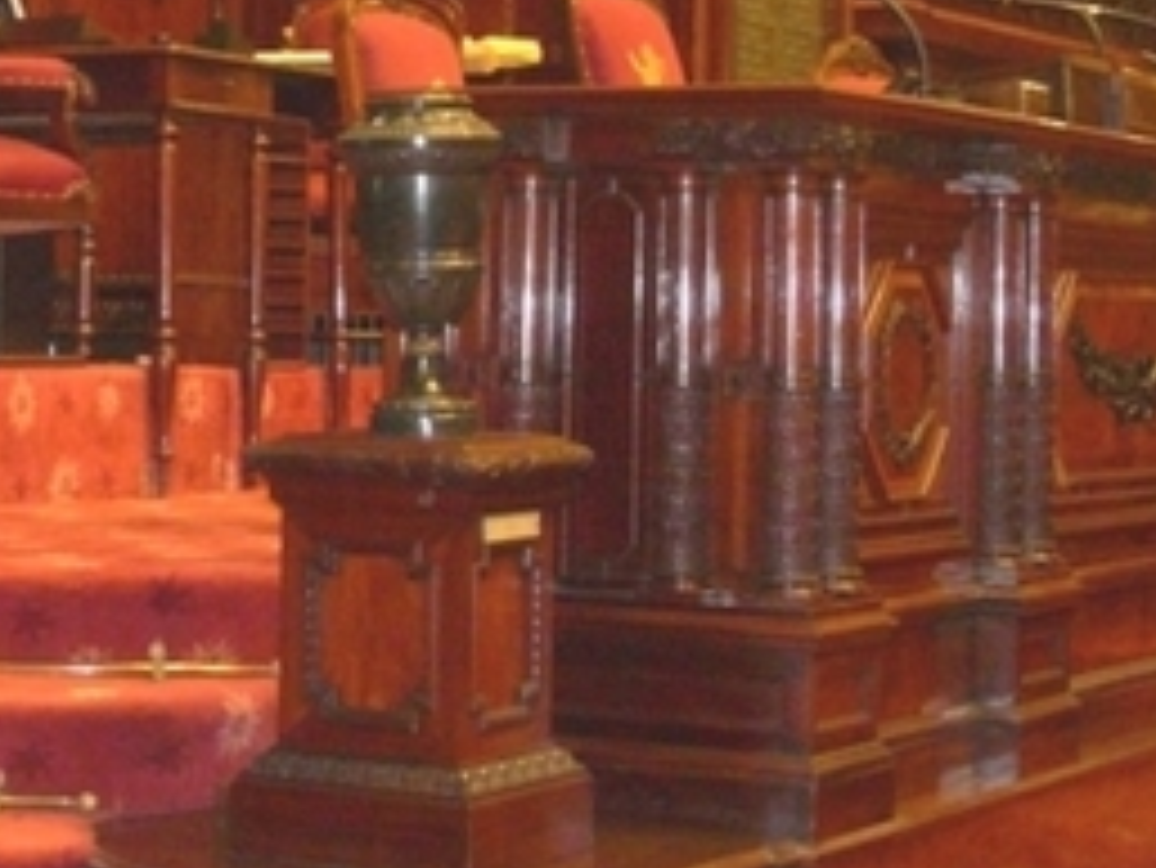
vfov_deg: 14.0
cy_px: 139
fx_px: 3508
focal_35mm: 105
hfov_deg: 18.5
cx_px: 193
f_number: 3.2
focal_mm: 7.4
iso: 400
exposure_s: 1/8
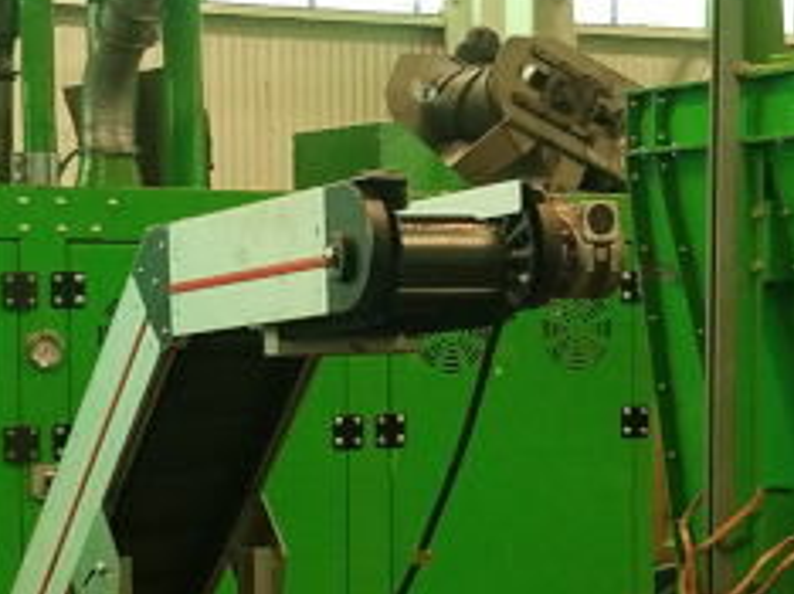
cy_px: 339
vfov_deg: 16.6
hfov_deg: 22.0
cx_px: 404
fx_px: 2039
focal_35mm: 89
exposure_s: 1/60
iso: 100
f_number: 1.7
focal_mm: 4.2
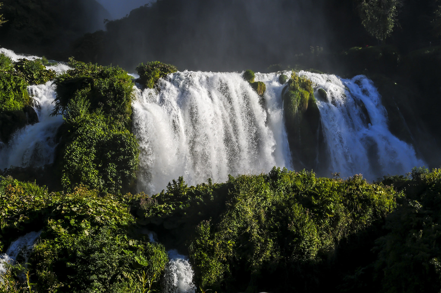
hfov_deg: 27.0
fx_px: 918
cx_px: 220
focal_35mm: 75
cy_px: 146
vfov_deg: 18.1
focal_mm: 50
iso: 200
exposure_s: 1/400
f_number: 10
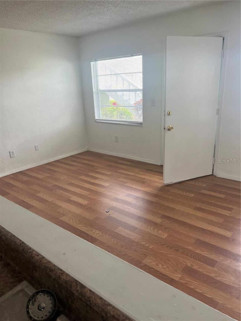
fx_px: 241
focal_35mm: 26
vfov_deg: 67.3
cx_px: 120
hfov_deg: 53.1
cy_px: 160
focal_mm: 5.7
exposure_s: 1/141
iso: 64
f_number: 1.5
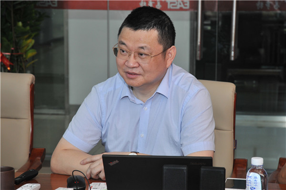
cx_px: 143
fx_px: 857
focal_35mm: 108
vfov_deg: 12.6
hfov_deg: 19.0
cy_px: 95
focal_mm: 72
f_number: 7.1
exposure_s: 1/60
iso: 400
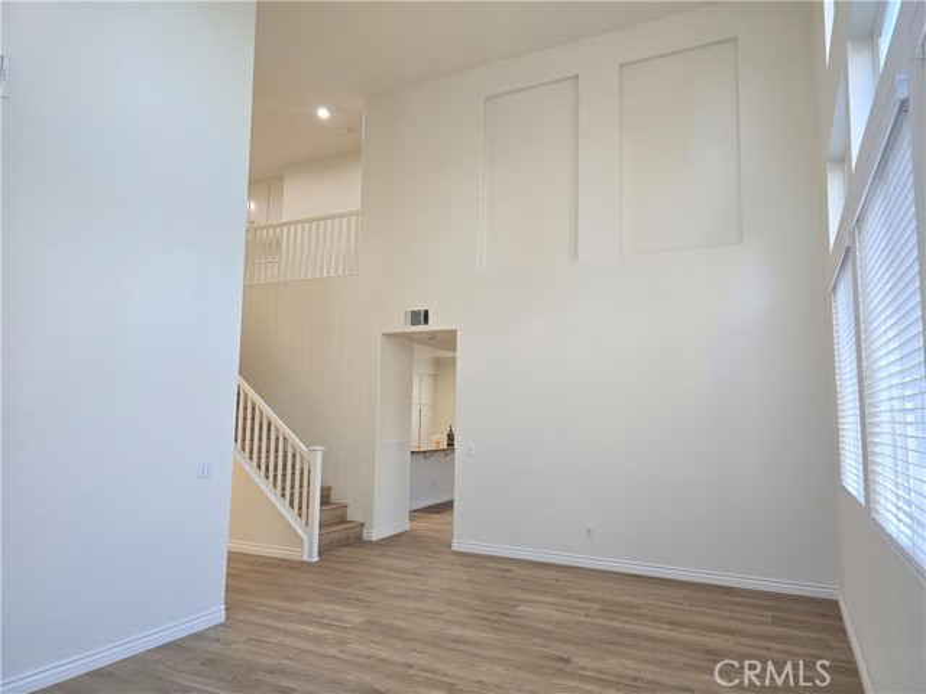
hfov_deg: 73.9
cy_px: 347
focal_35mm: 23
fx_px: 615
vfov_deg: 58.9
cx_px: 463
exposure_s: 1/120
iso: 250
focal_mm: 6.3
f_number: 1.7
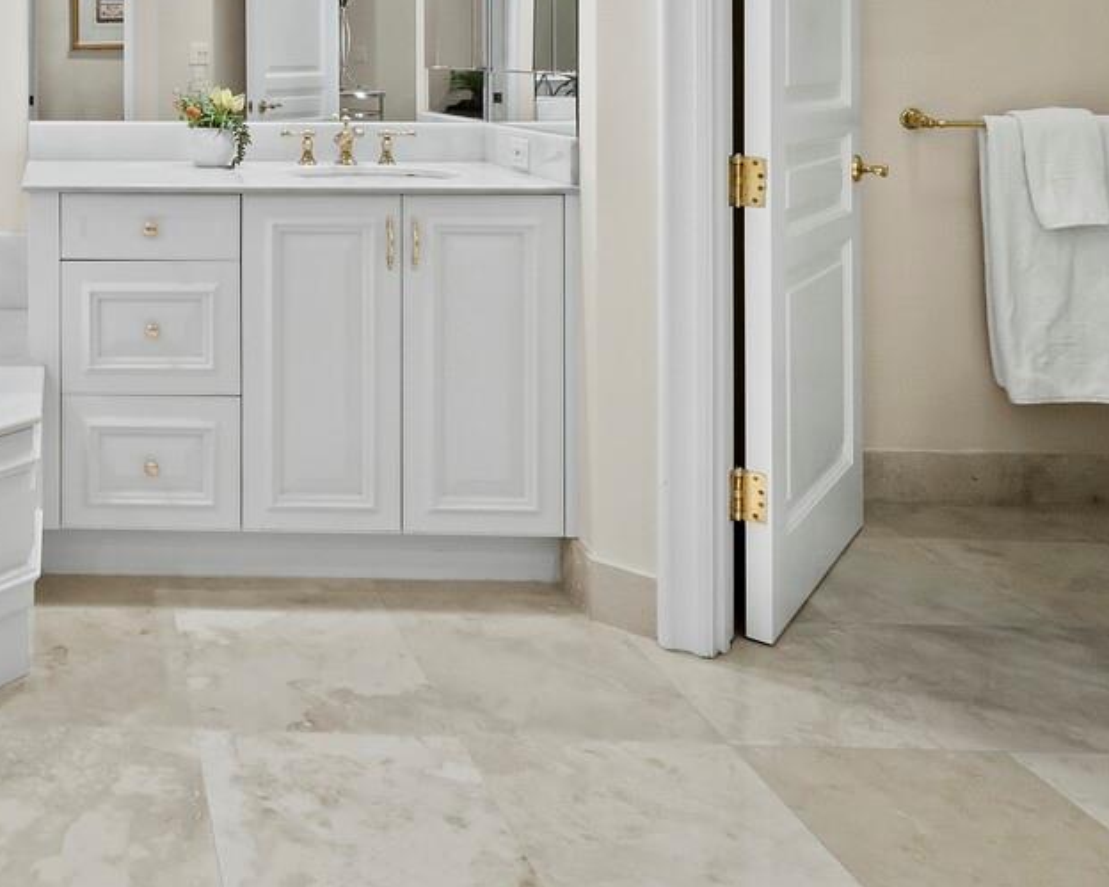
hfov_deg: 44.3
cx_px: 14
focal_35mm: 35
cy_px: -5
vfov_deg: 37.6
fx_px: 1149
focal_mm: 7
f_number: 11
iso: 400
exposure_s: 1/2.5
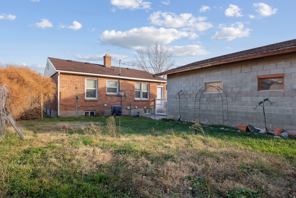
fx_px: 160
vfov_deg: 63.3
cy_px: 99
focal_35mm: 20
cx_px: 148
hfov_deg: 85.4
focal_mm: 19.5
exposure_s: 1/200
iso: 800
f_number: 8
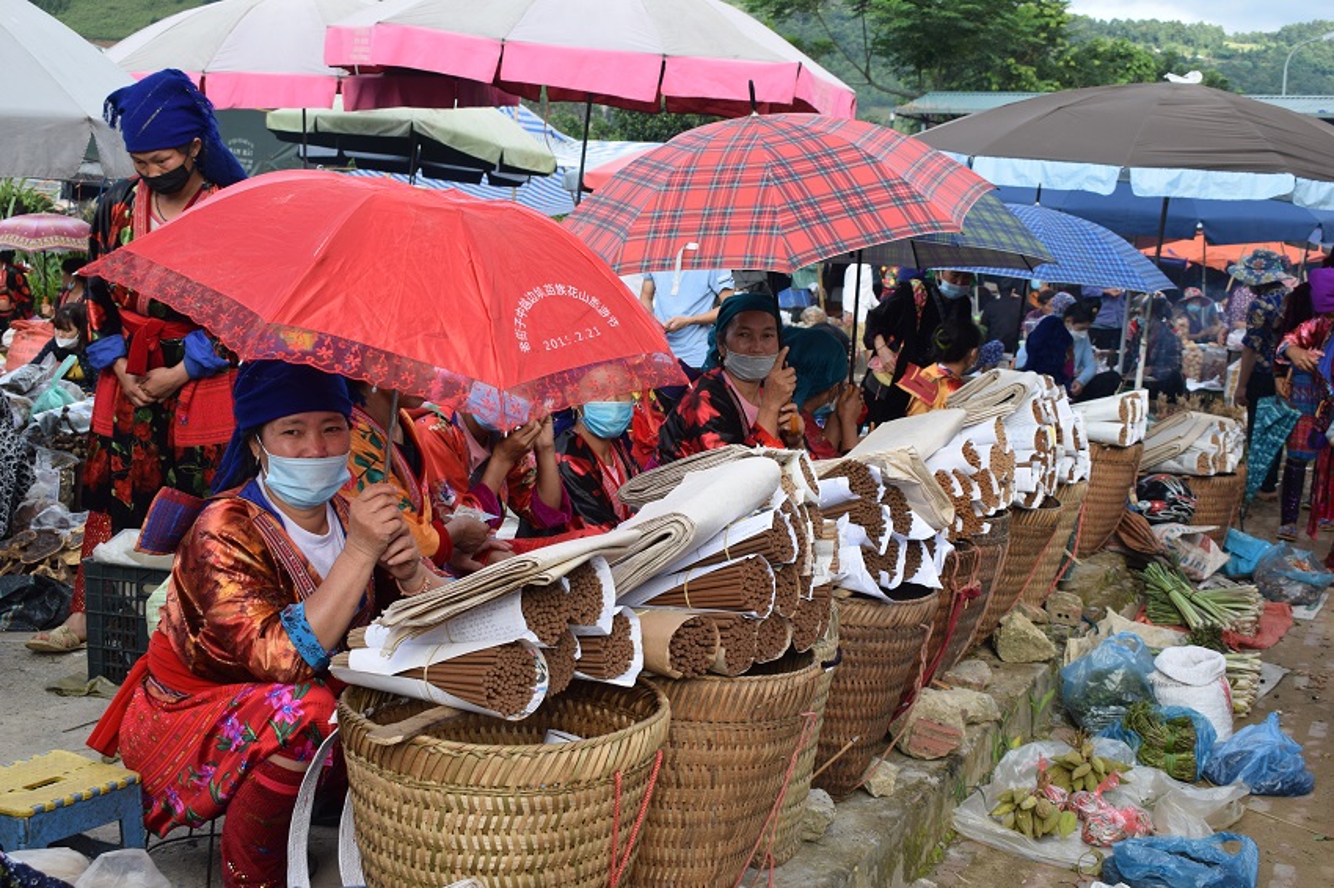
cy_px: 444
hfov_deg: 42.3
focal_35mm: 46
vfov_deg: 28.9
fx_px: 1722
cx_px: 667
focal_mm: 31
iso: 320
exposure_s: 1/250
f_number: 8
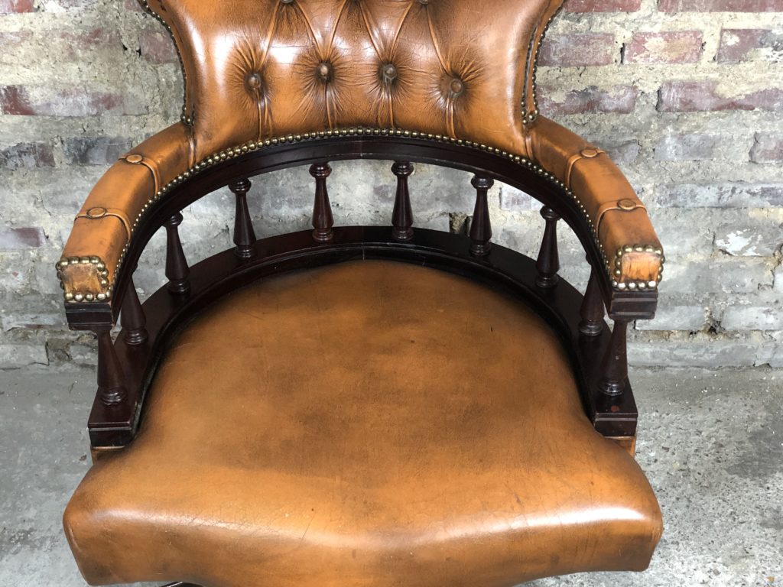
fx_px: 1176
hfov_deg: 36.8
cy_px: 294
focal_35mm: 52
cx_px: 392
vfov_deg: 28.0
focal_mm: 6
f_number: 2.4
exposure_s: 1/20
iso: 160
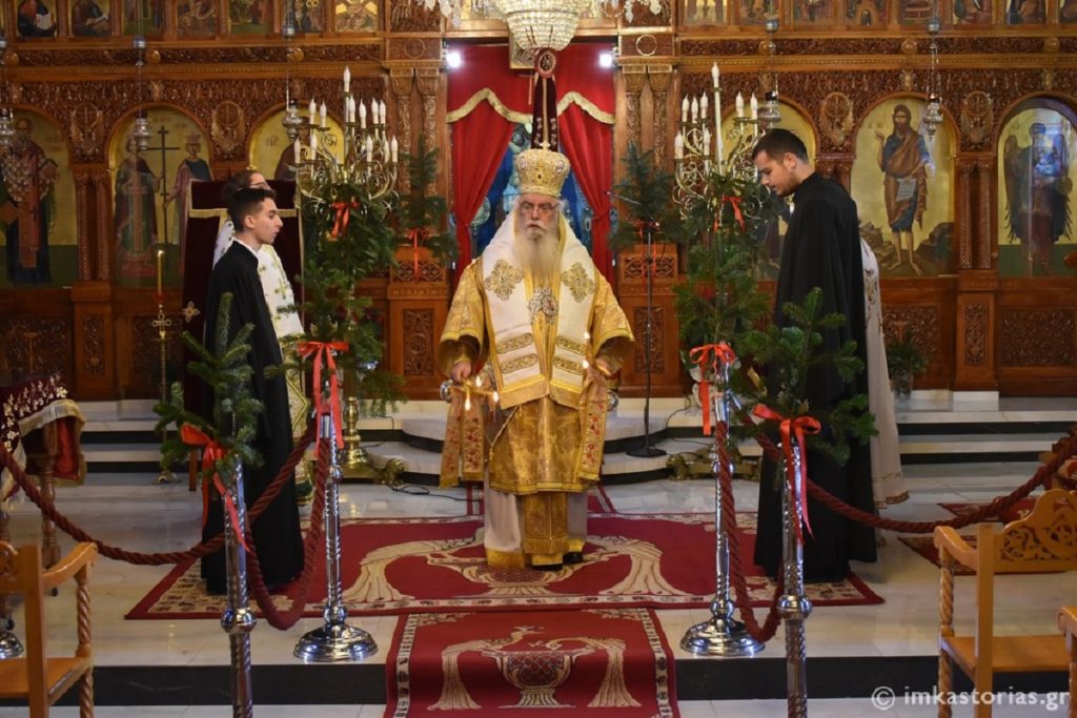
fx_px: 1391
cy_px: 359
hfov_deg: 42.3
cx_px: 538
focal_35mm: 46
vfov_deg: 29.0
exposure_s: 1/60
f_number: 4.2
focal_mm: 31
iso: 1250
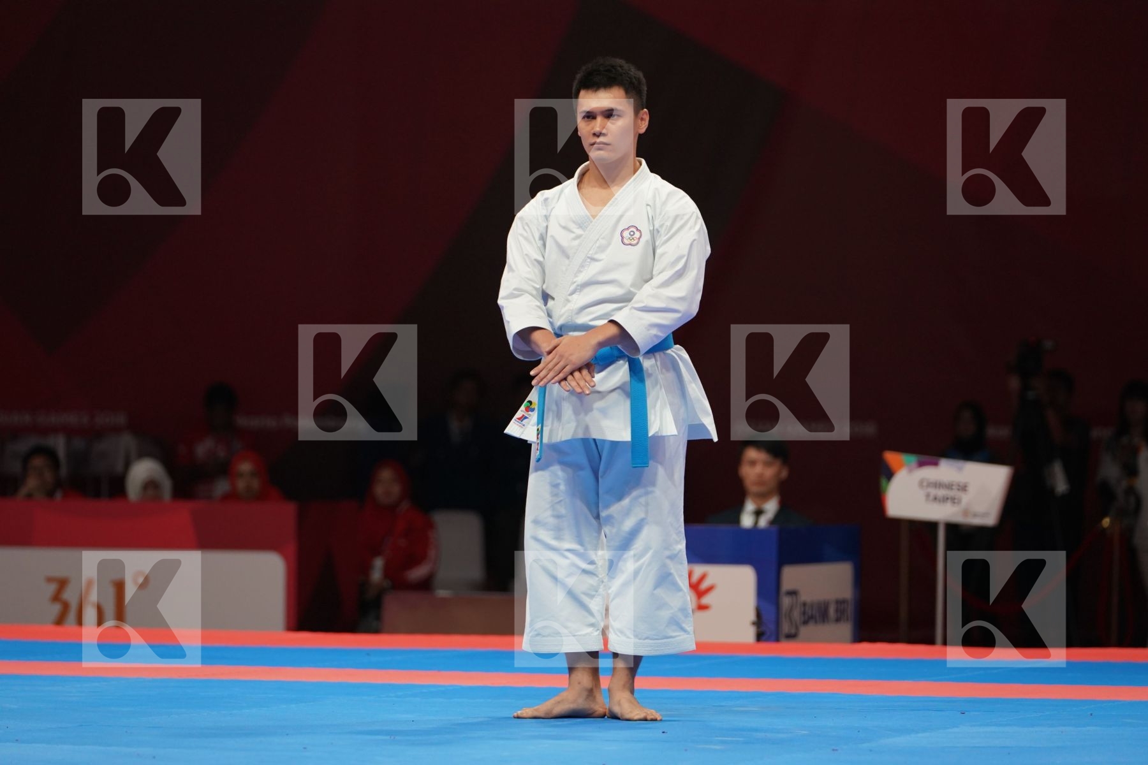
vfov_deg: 6.5
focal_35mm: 210
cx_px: 574
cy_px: 382
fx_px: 6696
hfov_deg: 9.8
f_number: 4
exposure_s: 1/500
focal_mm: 210
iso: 1600
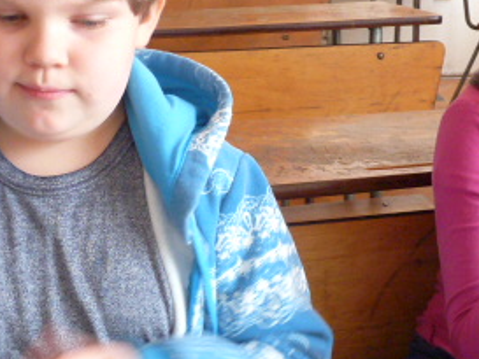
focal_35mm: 68
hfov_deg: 28.4
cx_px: 311
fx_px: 941
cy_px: 142
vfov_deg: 21.6
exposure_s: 1/25
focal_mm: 4.8
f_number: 2.8
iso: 400
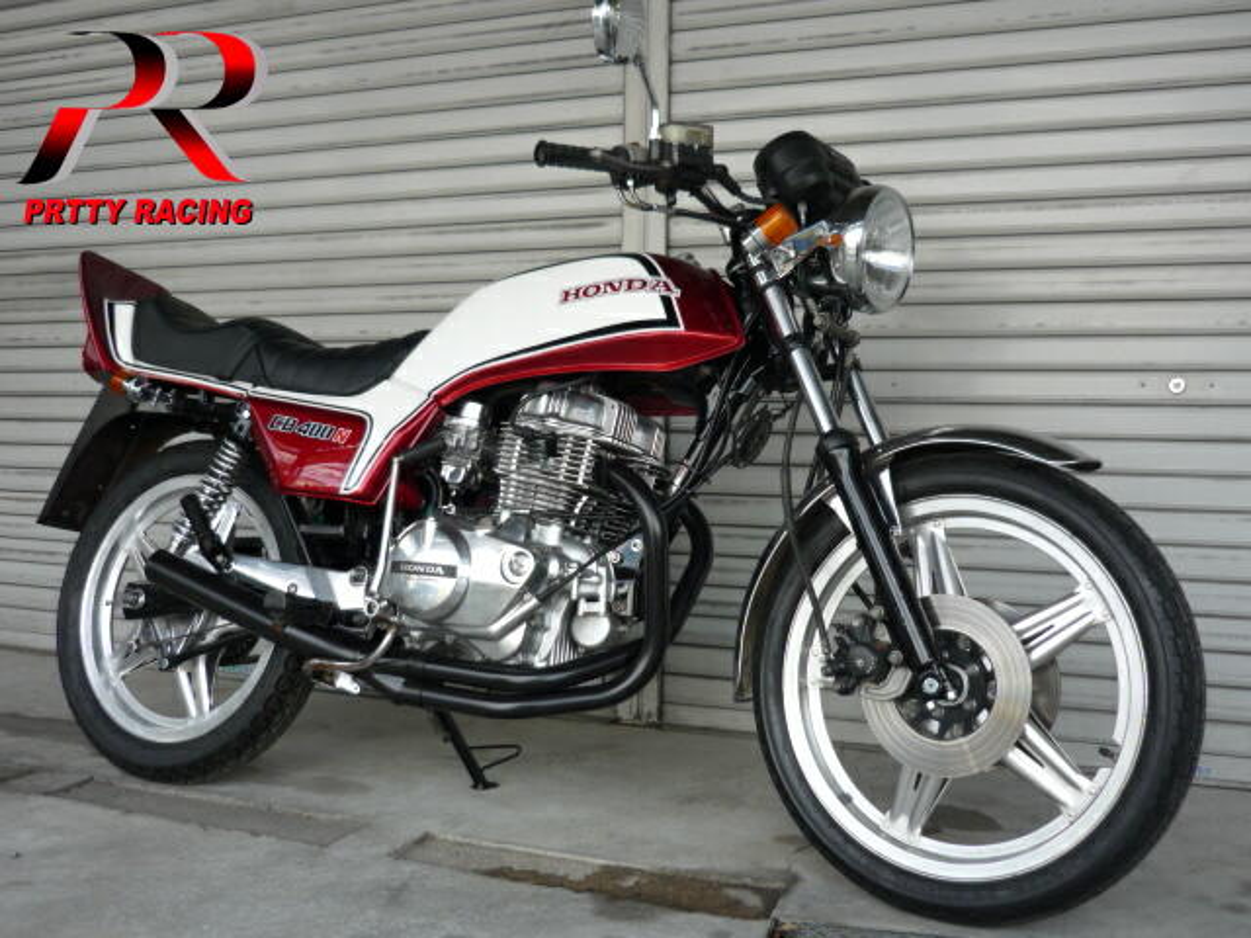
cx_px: 626
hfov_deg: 51.4
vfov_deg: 39.7
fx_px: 1301
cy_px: 469
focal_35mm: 36
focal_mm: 5.5
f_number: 2.8
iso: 100
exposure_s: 1/160
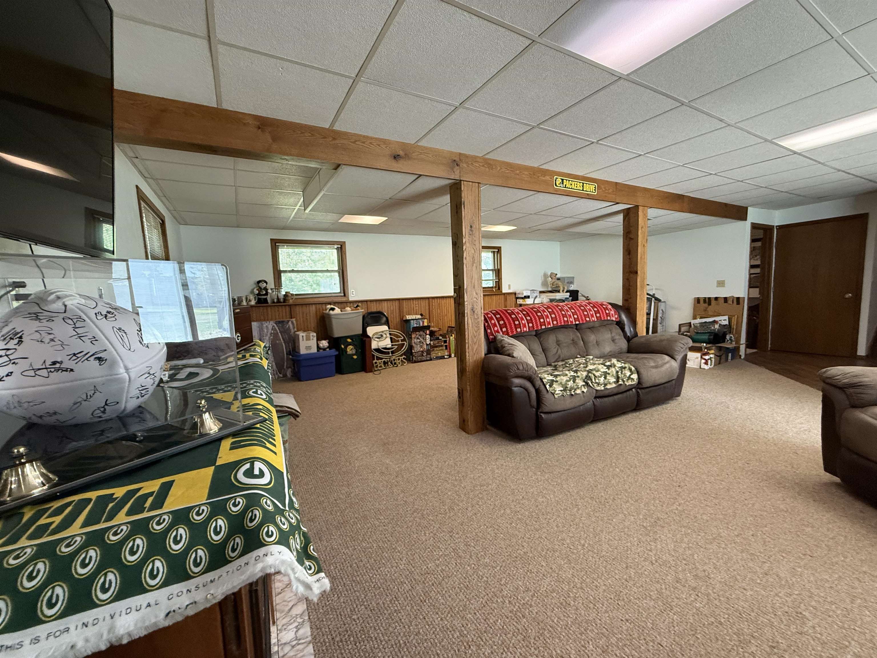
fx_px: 355
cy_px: 329
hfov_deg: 102.1
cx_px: 438
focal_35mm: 14
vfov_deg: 85.7
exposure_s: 1/60
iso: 400
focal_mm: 2.22
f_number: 2.2
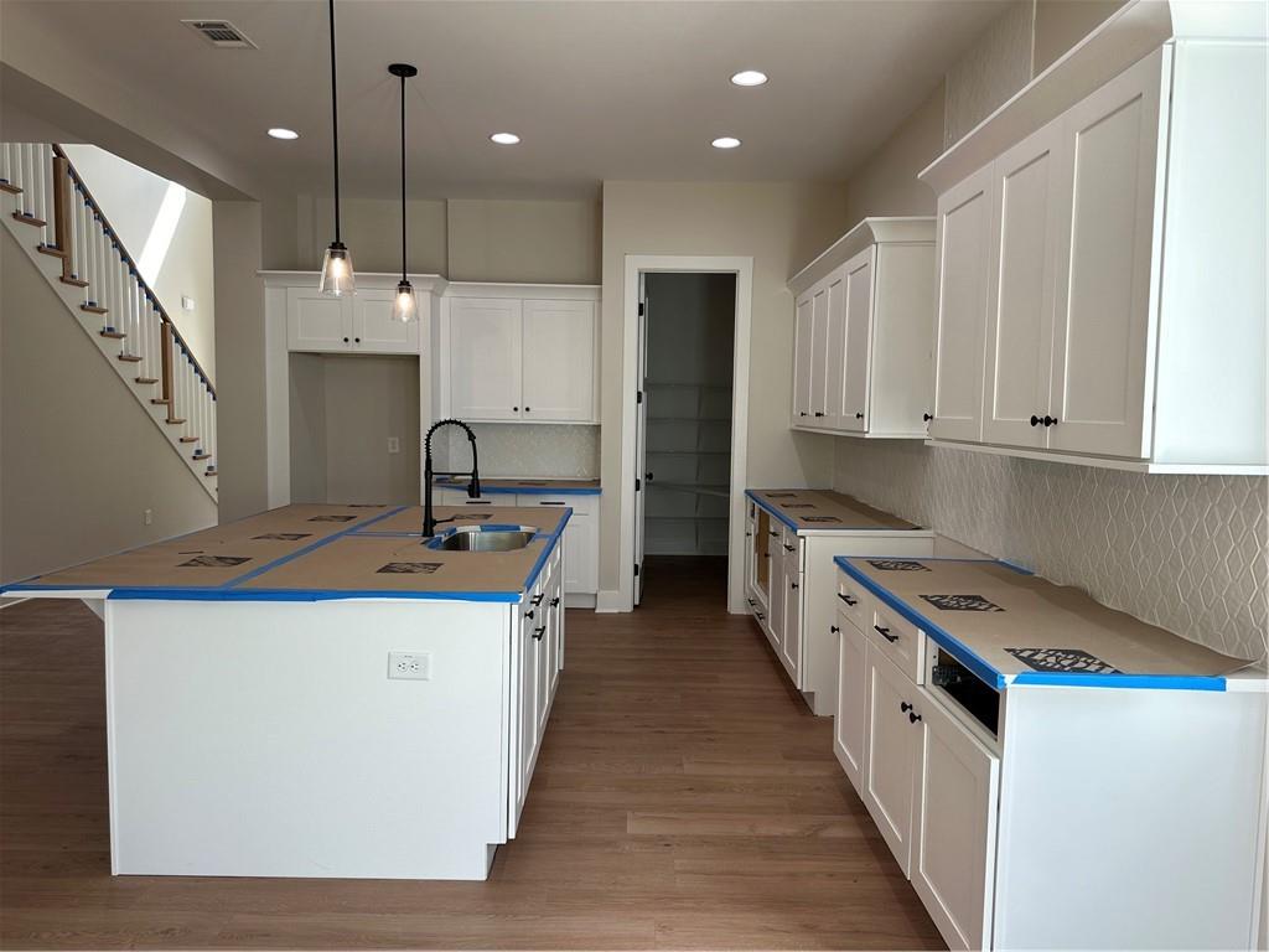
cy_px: 476
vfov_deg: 56.8
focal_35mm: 24
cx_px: 634
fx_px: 880
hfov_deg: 71.6
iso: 64
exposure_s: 1/120
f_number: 1.78
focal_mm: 6.86
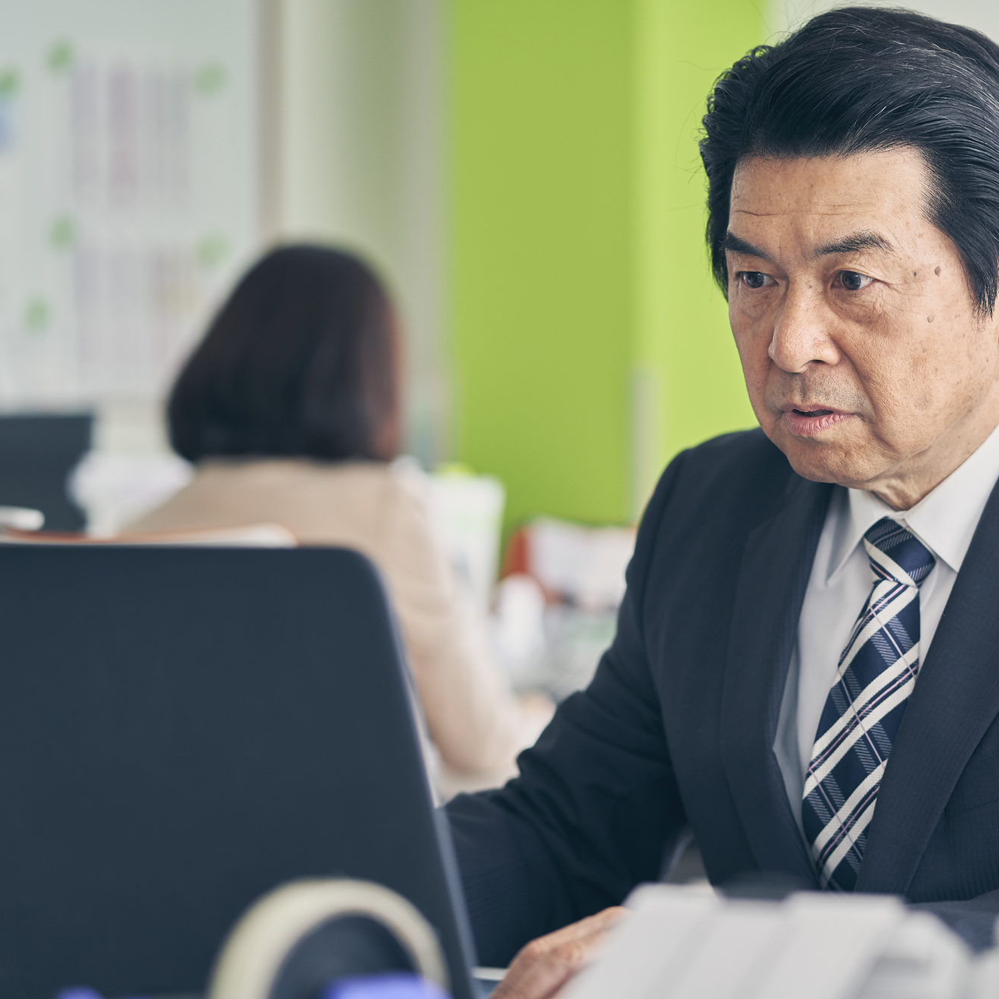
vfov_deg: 16.0
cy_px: 500
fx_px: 3559
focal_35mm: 109
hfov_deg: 15.9
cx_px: 707
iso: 400
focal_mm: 85
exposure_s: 1/200
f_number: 2.8
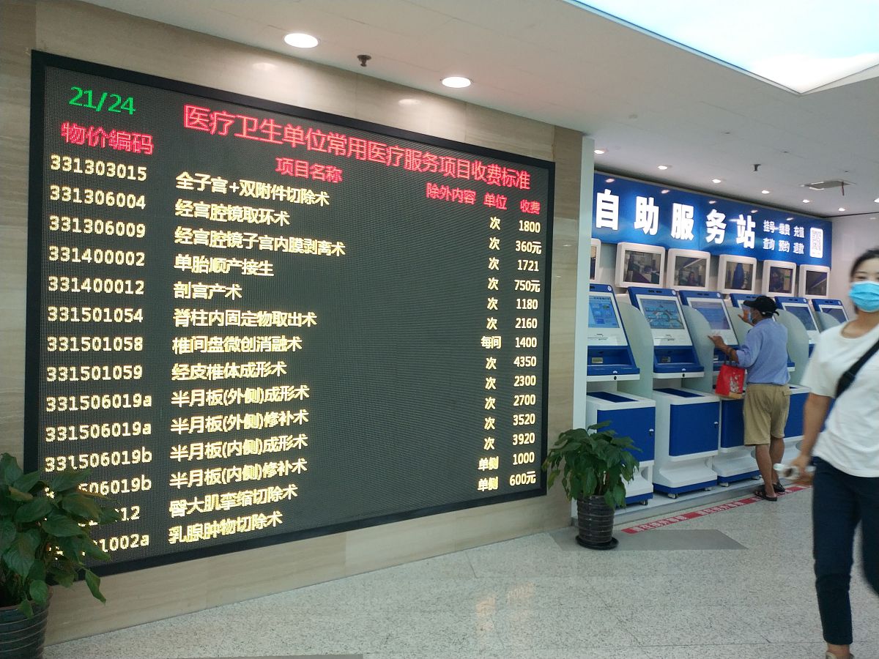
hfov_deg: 56.8
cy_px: 330
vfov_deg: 44.2
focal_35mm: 32
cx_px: 440
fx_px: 813
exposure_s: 1/50
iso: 151
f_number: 2
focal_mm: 4.5
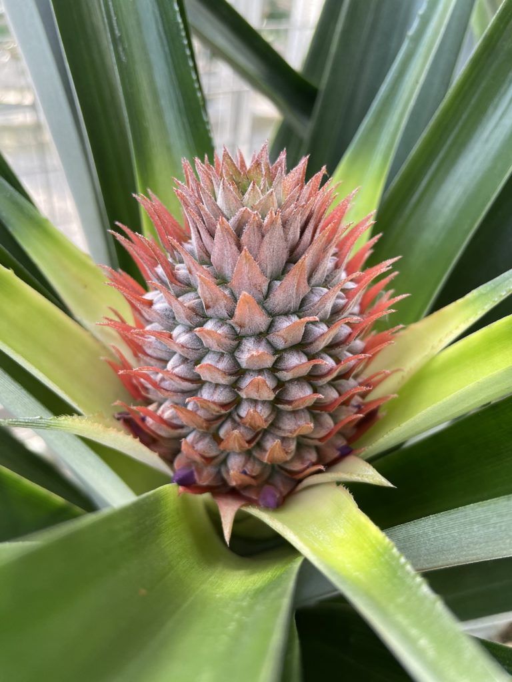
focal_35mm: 26
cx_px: 256
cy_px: 341
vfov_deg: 67.3
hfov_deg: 53.1
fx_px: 513
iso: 40
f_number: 1.6
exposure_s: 1/121
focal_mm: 4.2
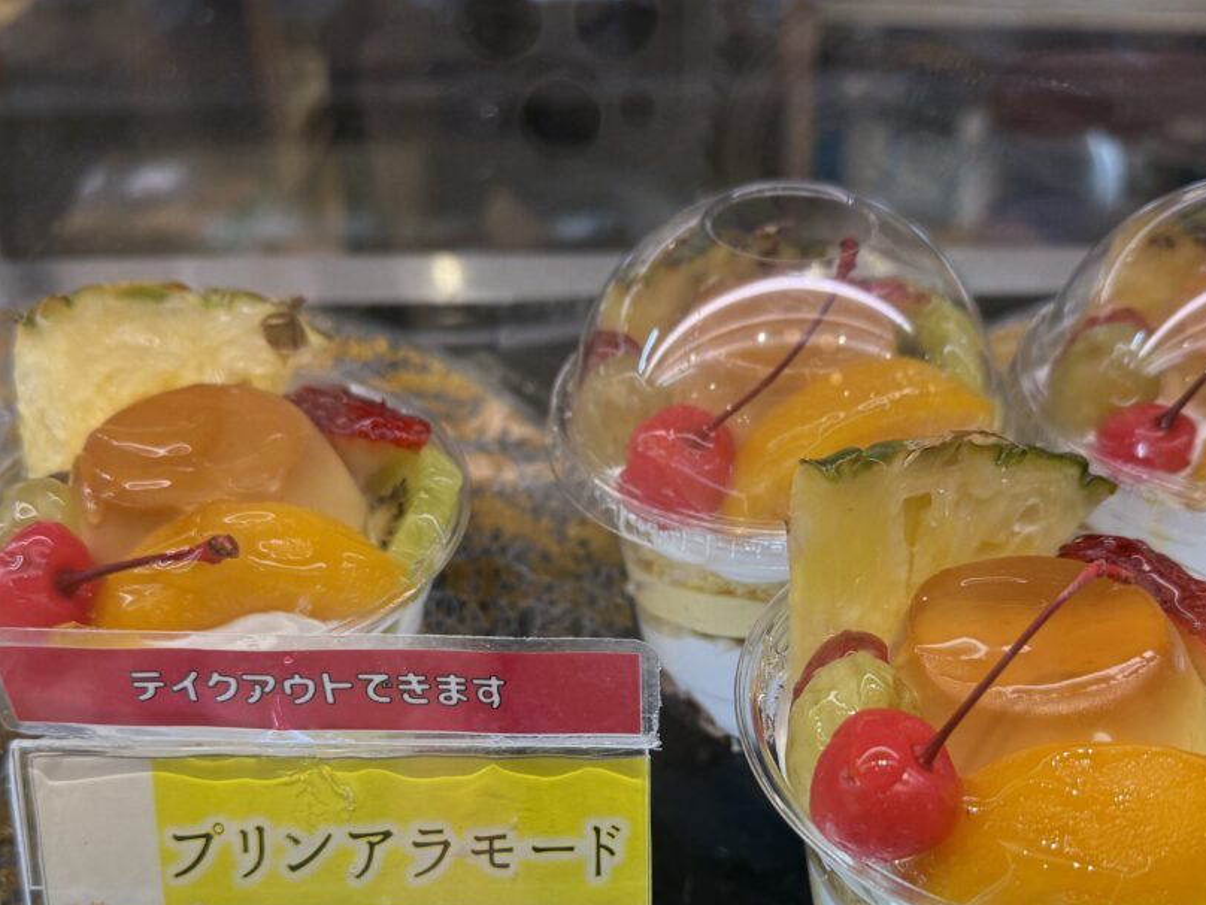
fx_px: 1324
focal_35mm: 38
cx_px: 667
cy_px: 656
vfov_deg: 37.0
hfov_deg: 48.9
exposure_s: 1/323
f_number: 1.78
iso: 100
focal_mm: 6.76
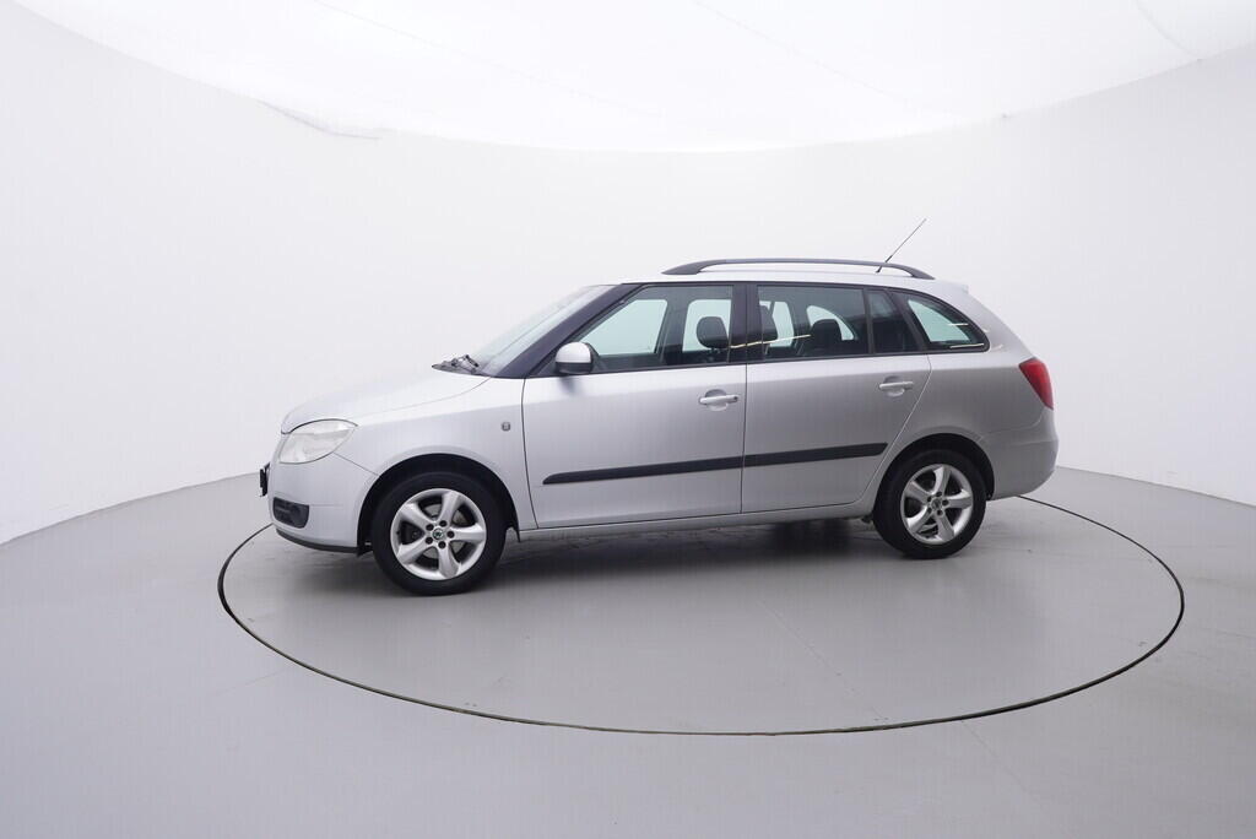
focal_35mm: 22
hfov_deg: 77.3
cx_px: 628
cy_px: 420
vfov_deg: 56.2
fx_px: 785
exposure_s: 1/80
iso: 200
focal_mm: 15
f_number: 5
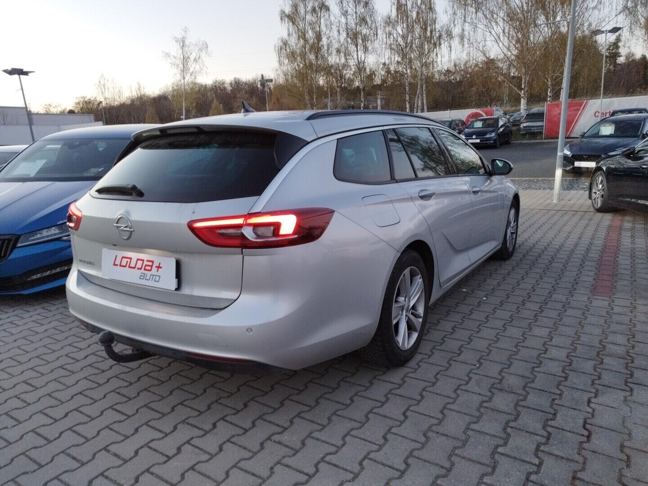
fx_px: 468
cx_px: 324
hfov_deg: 69.4
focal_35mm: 25
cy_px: 243
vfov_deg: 54.9
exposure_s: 1/50
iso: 170
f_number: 1.89
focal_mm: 5.95
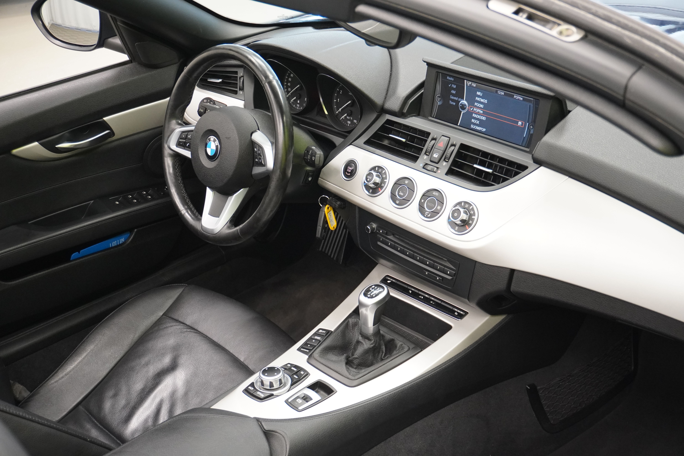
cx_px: 342
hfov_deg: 43.6
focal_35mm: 45
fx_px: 855
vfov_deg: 29.9
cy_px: 228
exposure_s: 1/50
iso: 2000
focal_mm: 30
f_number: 5
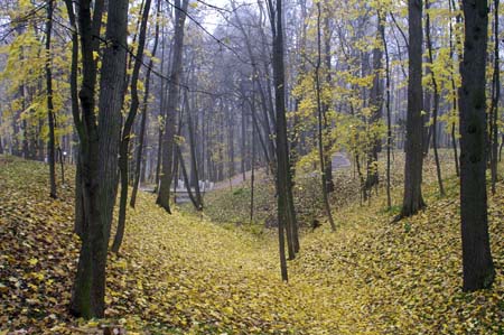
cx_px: 252
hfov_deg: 53.2
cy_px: 168
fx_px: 503
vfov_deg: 36.8
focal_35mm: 36
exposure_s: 1/125
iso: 1600
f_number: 8
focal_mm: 24
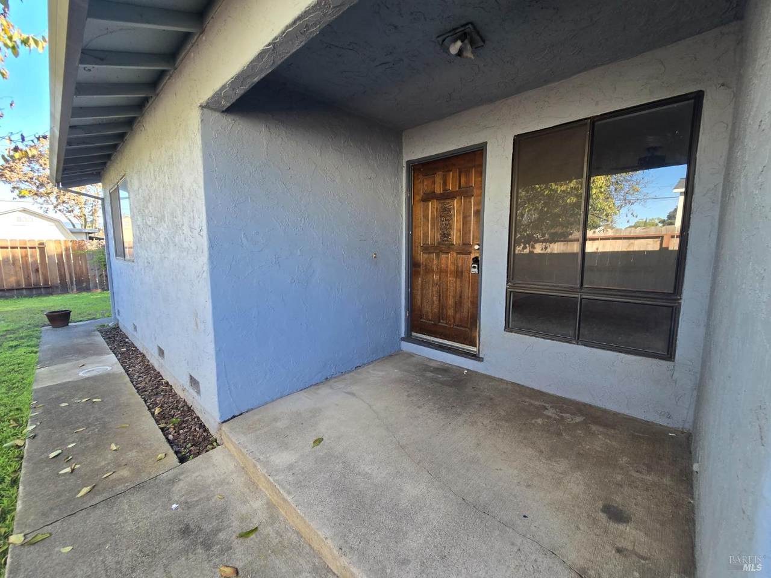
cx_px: 386
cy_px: 289
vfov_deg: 89.9
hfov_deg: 106.2
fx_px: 290
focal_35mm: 13
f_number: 2.2
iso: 50
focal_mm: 2.2
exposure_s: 1/120
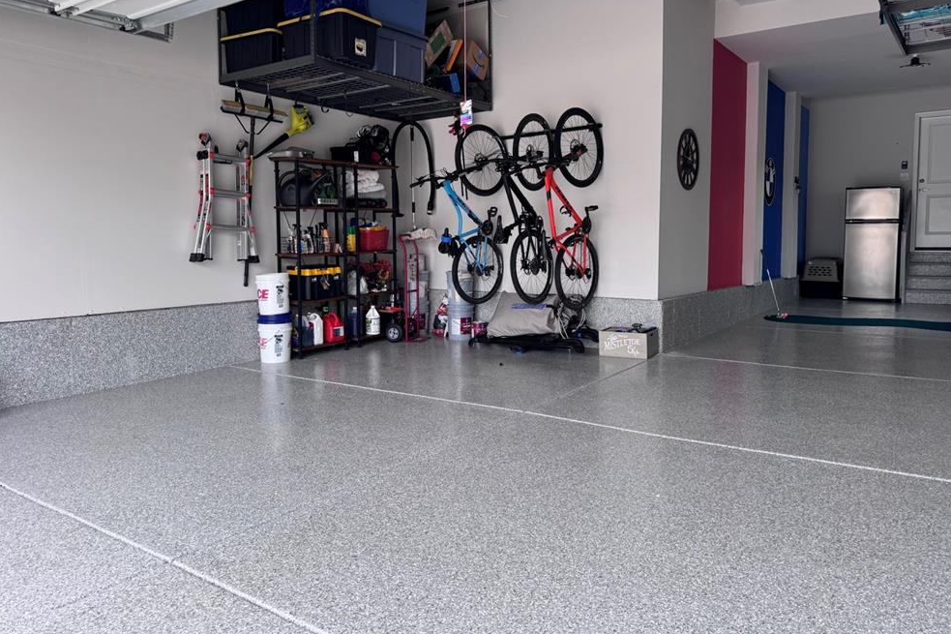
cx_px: 474
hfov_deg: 69.4
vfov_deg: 49.5
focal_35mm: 26
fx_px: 687
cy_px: 283
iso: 64
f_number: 1.78
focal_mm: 6.76
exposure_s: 1/141
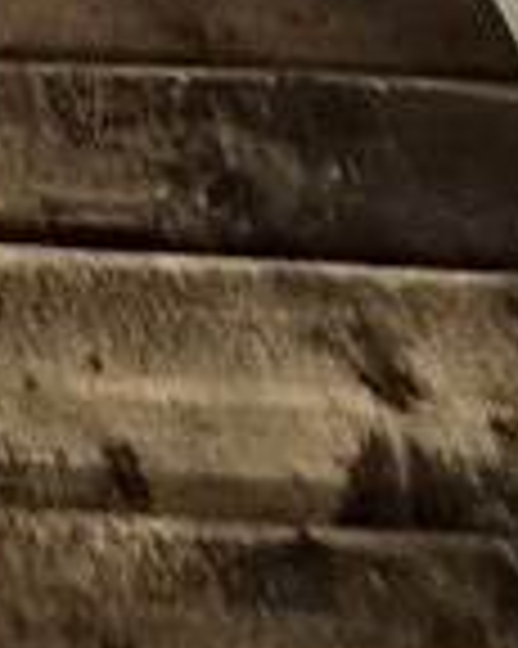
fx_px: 1861
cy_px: -1328
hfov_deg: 11.3
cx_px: -932
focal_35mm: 97
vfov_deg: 11.2
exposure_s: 1/60
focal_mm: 2.22
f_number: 2.2
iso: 640
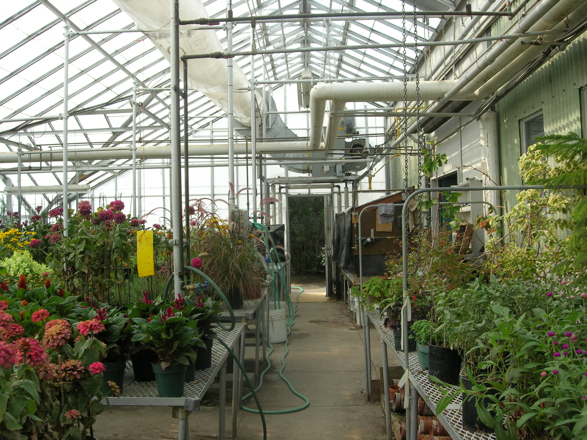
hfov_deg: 49.0
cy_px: 220
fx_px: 644
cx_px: 294
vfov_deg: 37.7
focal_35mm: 38
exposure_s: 1/196
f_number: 4.8
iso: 64
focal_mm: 7.8
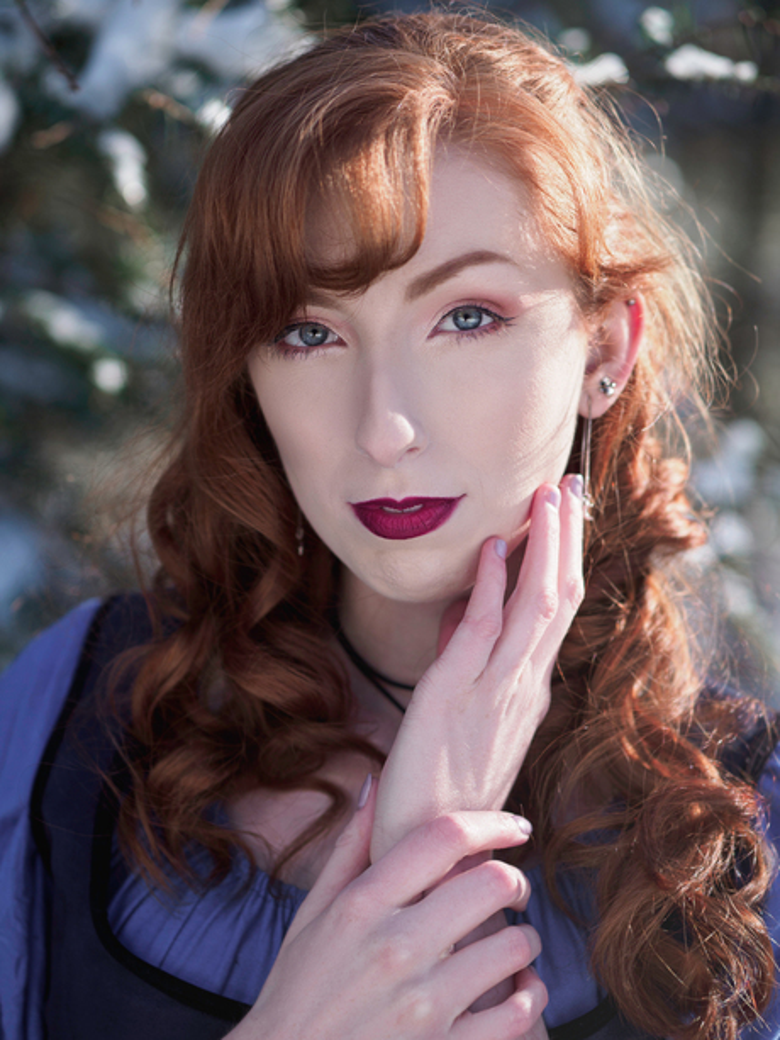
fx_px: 2703
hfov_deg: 16.4
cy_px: 520
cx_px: 390
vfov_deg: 21.8
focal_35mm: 90
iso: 200
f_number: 1.6
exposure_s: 1/1600
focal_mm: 45
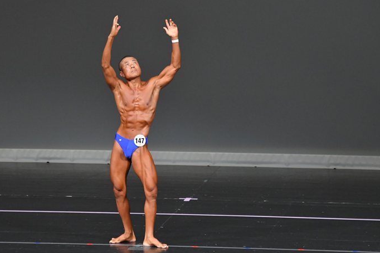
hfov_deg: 6.4
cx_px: 169
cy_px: 114
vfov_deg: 4.2
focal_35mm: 324
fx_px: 3418
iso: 4000
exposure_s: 1/400
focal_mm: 190
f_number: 5.6
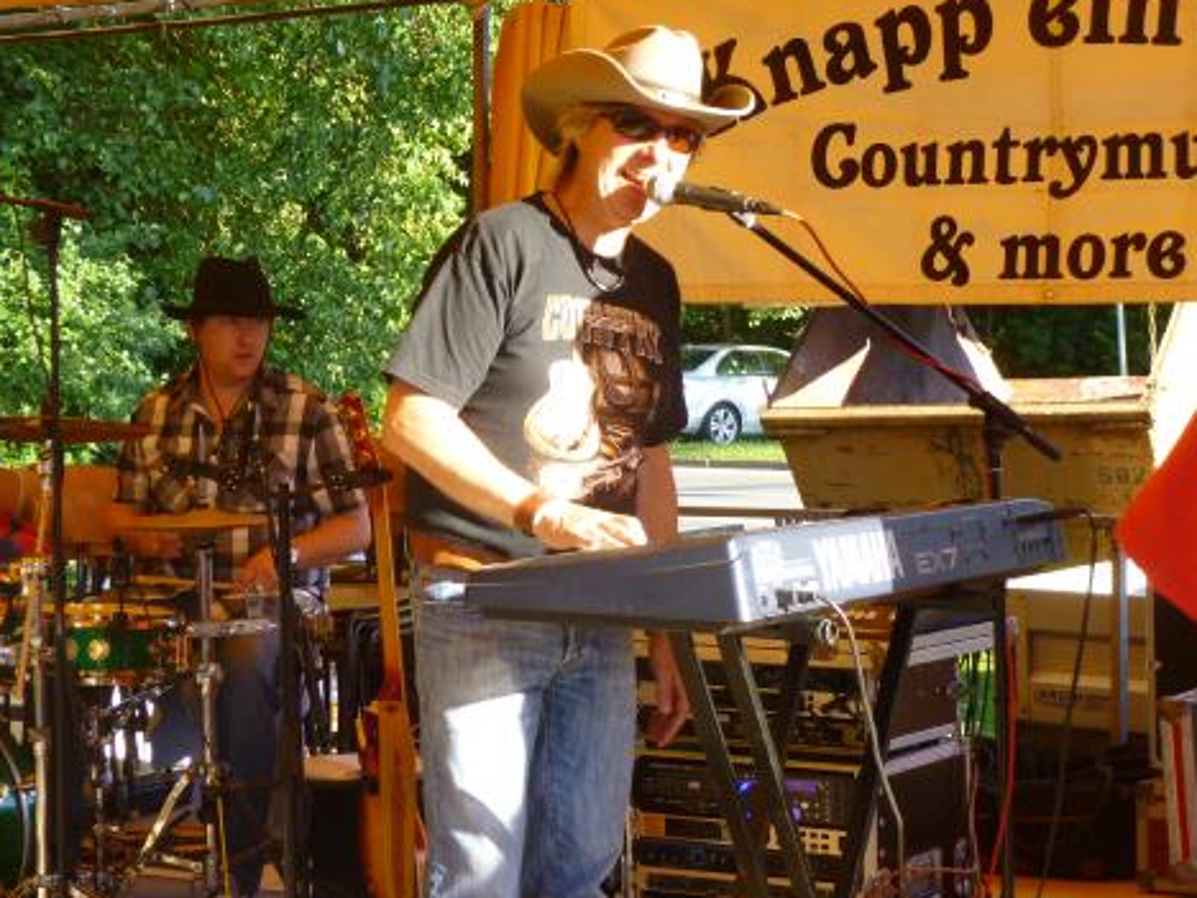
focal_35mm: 77
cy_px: 376
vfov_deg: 19.1
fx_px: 2663
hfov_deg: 25.3
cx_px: 491
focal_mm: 10.7
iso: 125
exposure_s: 1/60
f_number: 4.3
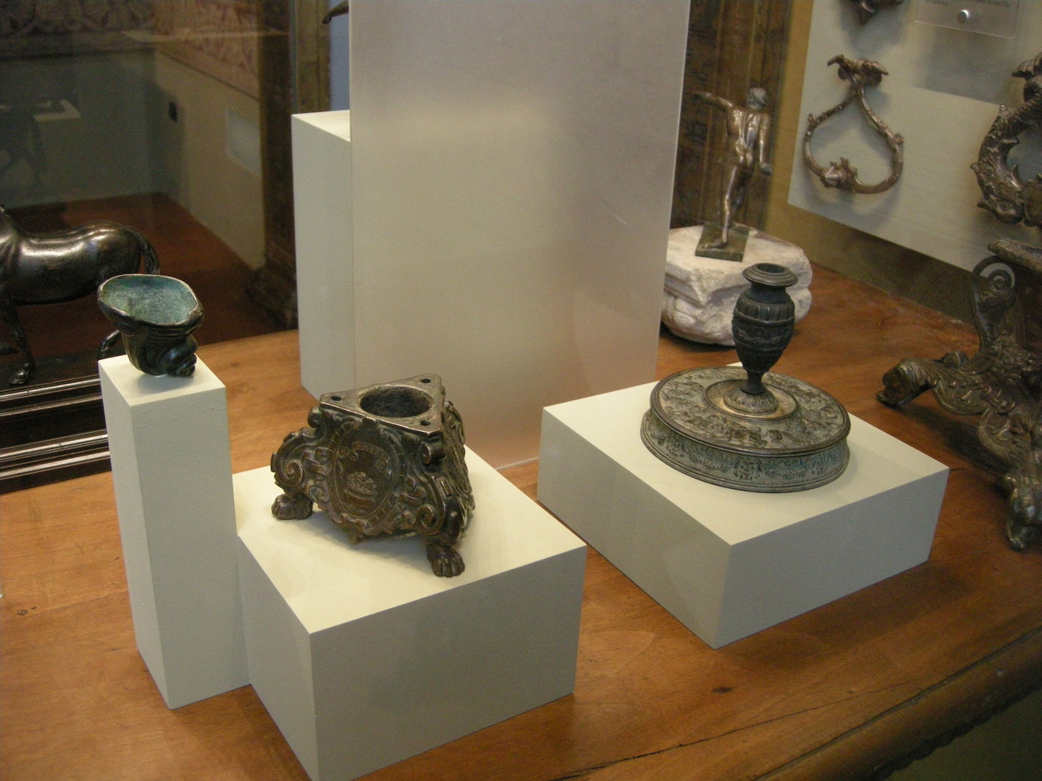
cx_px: 521
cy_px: 390
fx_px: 1084
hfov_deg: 51.4
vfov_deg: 39.7
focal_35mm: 36
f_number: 2.7
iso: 400
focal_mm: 7.5
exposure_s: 1/18.1
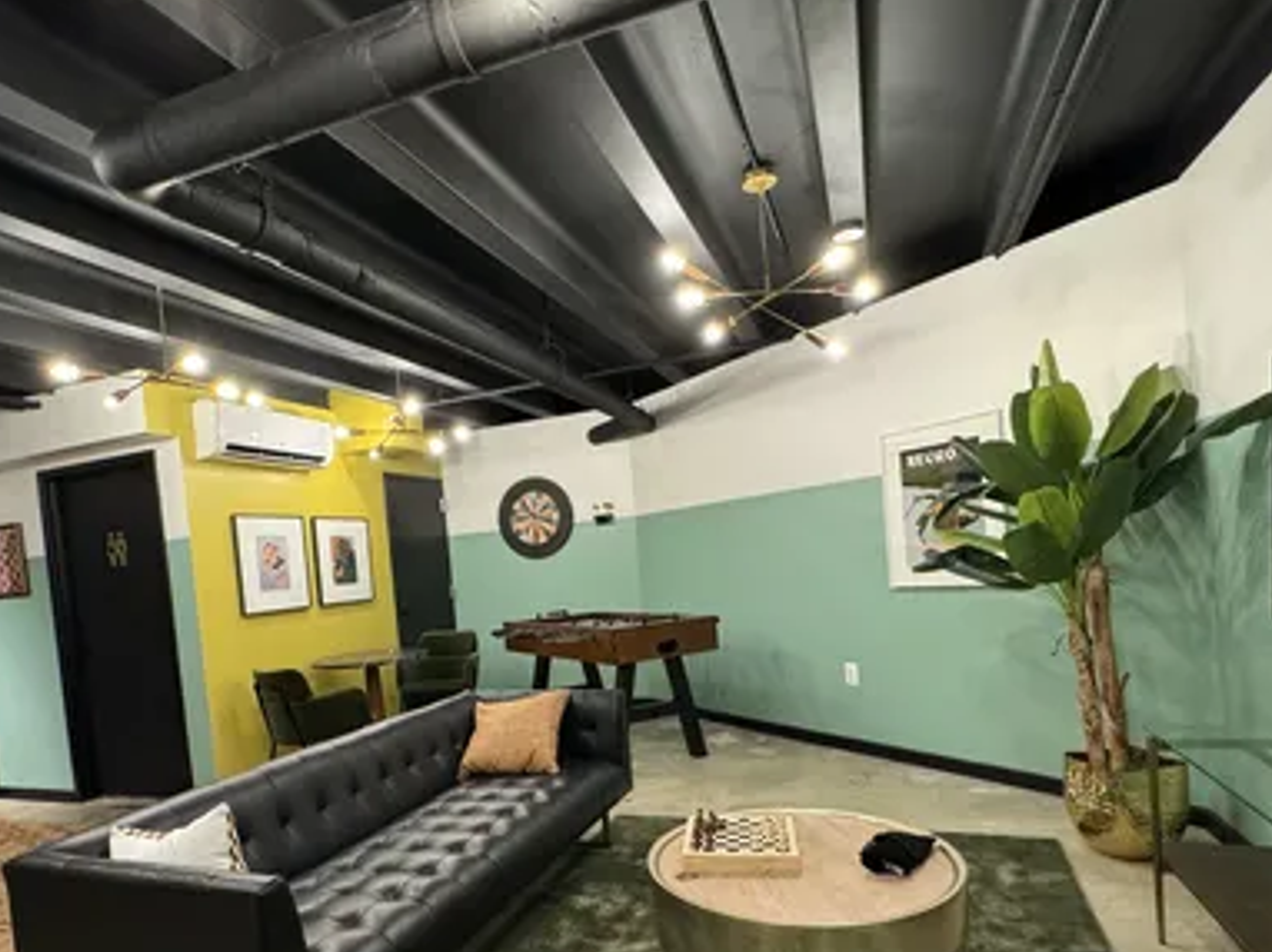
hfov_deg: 76.1
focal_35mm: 22
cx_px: 556
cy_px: 606
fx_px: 808
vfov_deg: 60.1
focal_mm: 2.22
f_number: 2.2
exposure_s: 1/60
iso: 500
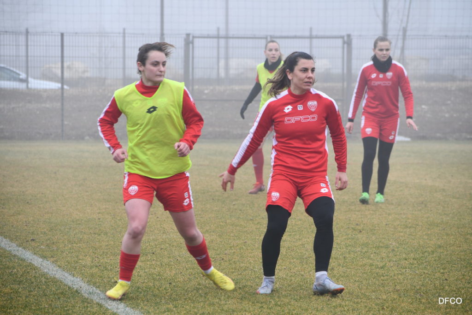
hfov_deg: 10.2
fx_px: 2649
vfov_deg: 6.8
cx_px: 236
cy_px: 158
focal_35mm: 202
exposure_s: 1/250
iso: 200
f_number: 5.6
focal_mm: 135
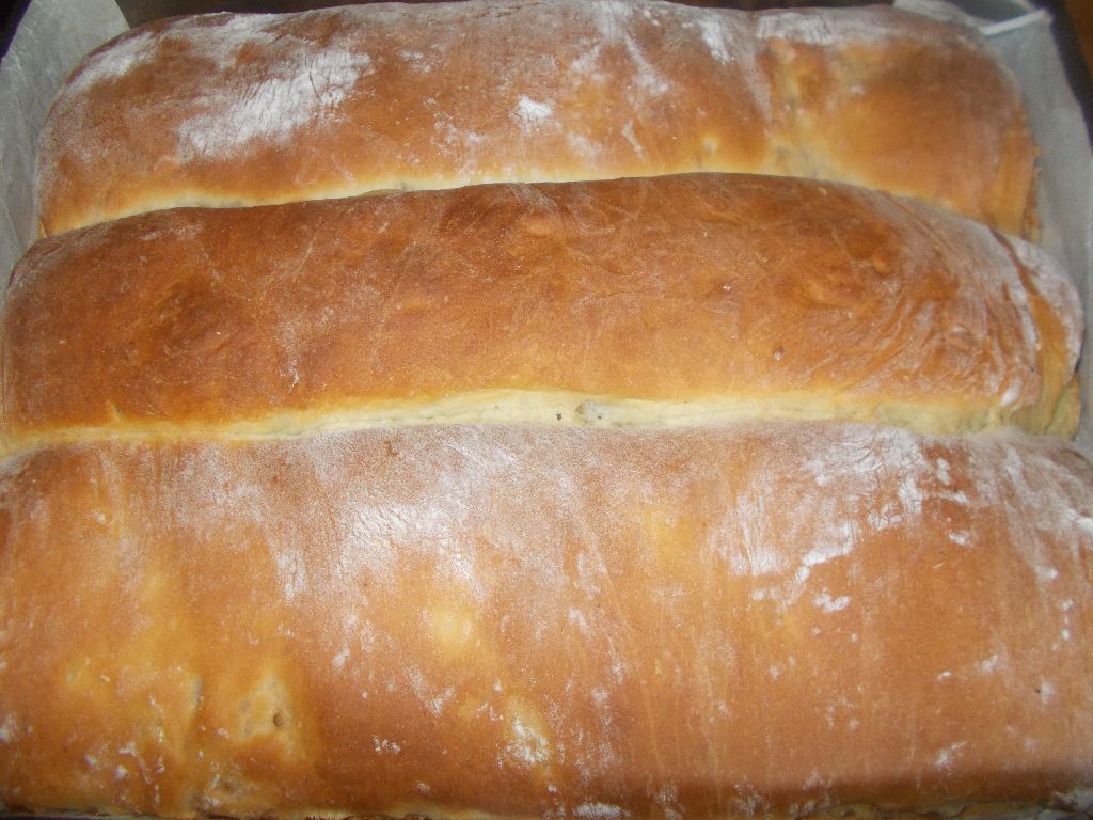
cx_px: 546
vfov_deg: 53.1
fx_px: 821
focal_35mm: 26
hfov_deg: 67.3
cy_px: 410
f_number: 3.2
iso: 200
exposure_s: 1/25
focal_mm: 4.6
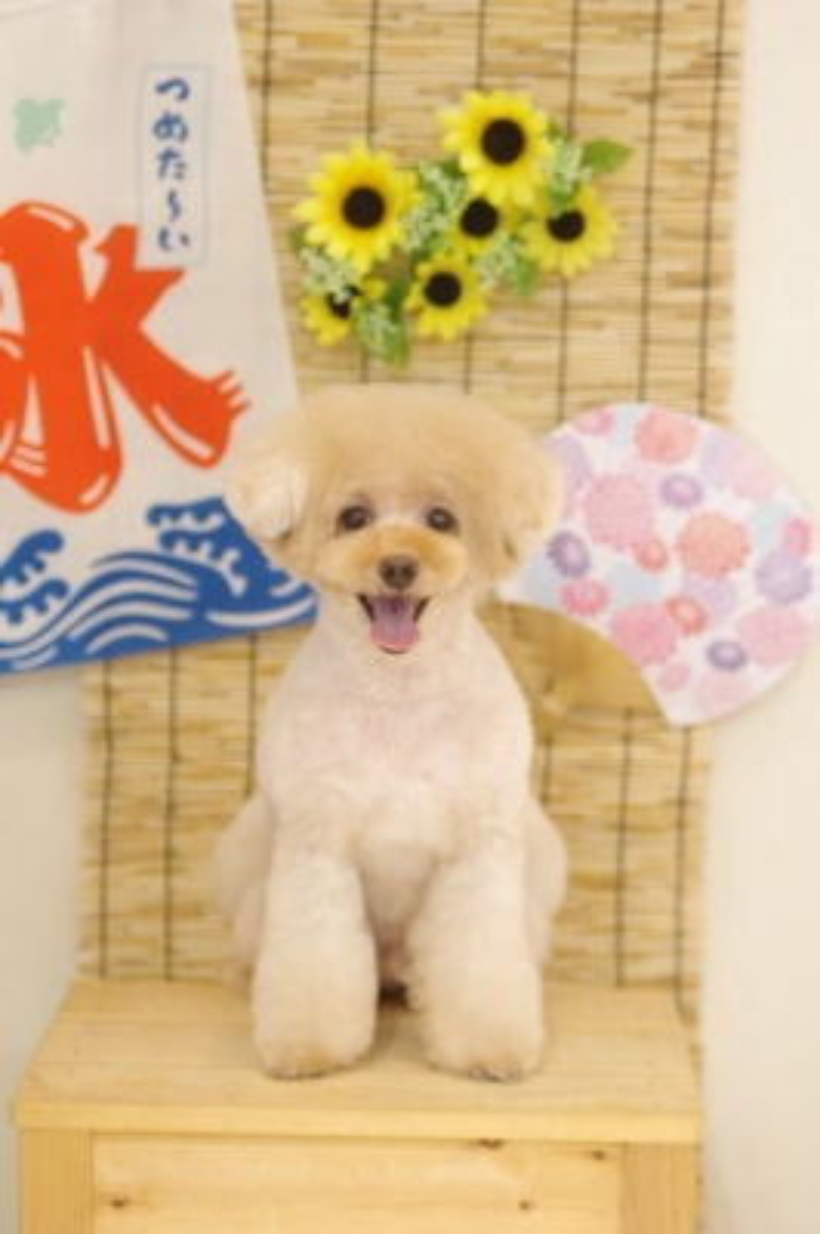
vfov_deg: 24.8
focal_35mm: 82
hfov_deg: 16.6
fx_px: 2806
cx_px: 410
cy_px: 617
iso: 640
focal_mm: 55
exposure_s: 1/80
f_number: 2.8
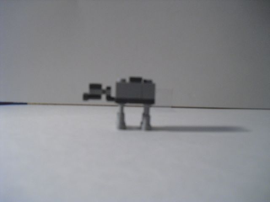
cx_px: 135
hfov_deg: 51.4
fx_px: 281
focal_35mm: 36
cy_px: 101
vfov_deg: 39.7
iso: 400
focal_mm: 6.3
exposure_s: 1/80
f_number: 3.1
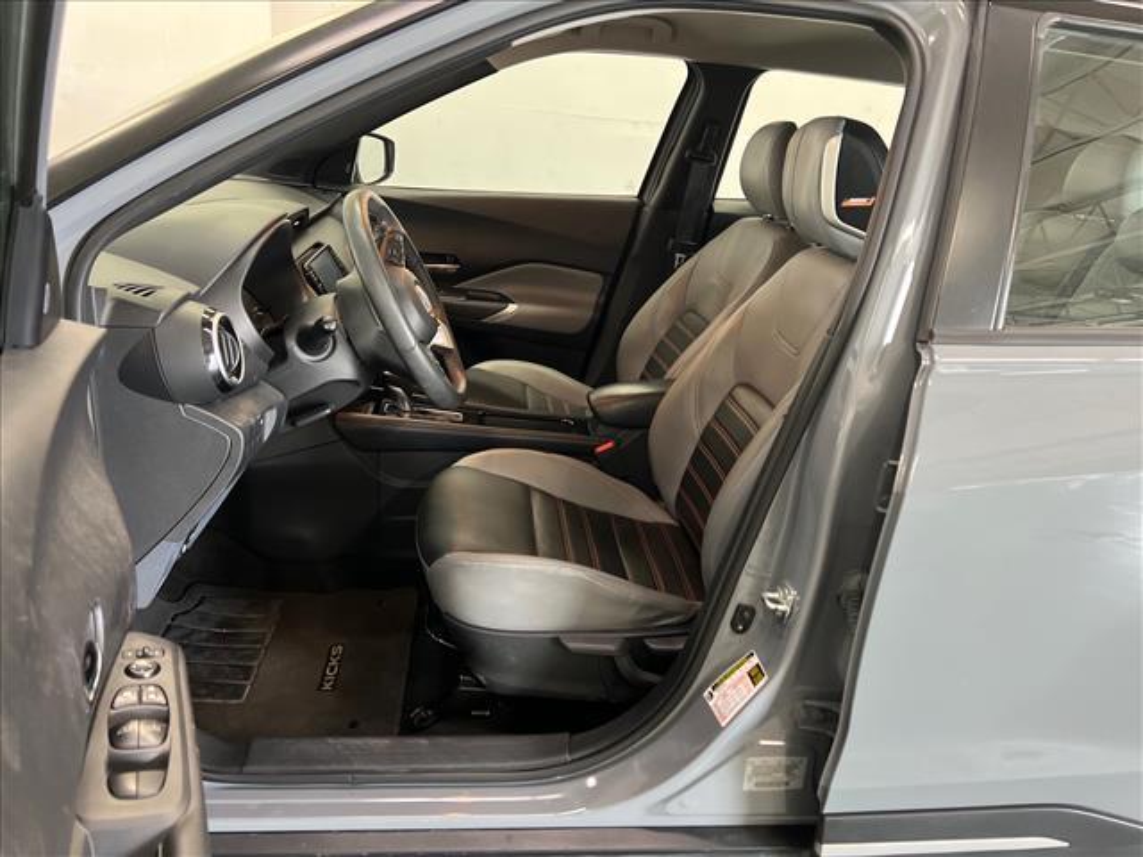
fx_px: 859
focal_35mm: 26
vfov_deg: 53.1
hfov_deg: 67.3
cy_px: 428
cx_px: 572
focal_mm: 5.7
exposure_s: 1/60
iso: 320
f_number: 1.5
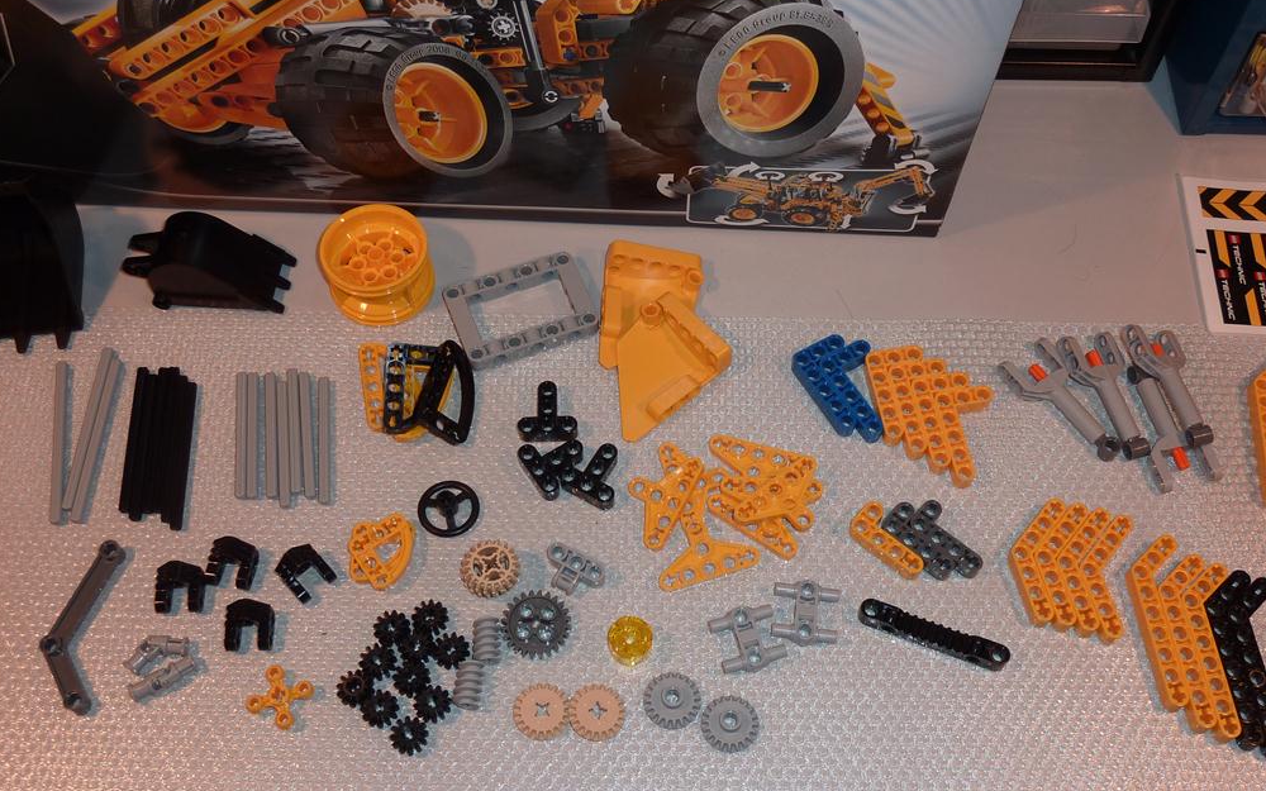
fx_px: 1311
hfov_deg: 51.5
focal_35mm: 38
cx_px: 639
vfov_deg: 33.5
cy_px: 447
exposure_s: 1/30
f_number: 3.5
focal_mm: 5.7
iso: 100
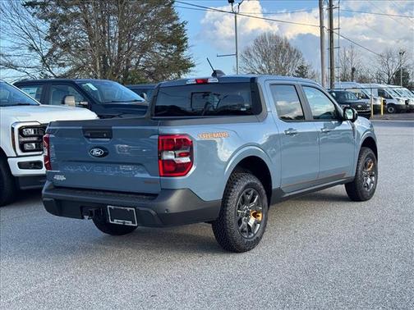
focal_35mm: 48
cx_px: 207
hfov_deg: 39.7
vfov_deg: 30.3
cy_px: 155
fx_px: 574
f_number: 1.78
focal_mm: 6.76
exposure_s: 1/802
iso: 64
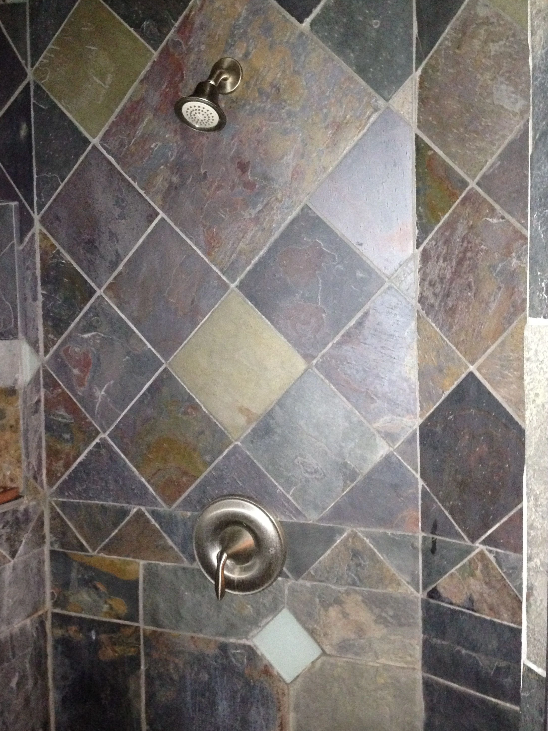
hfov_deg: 38.6
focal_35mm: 37
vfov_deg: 50.1
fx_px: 781
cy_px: 367
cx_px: 249
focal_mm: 4.12
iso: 500
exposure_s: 1/16
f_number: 2.4
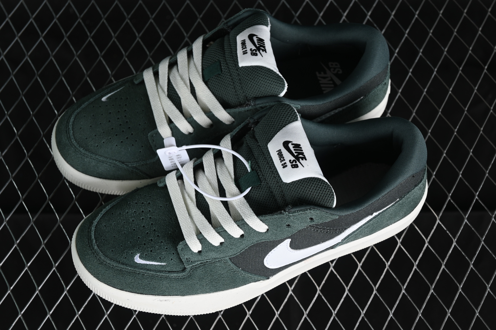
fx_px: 1033
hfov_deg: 27.0
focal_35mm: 75
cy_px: 165
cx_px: 248
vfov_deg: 18.2
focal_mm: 50
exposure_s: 1/60
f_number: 6.3
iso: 160
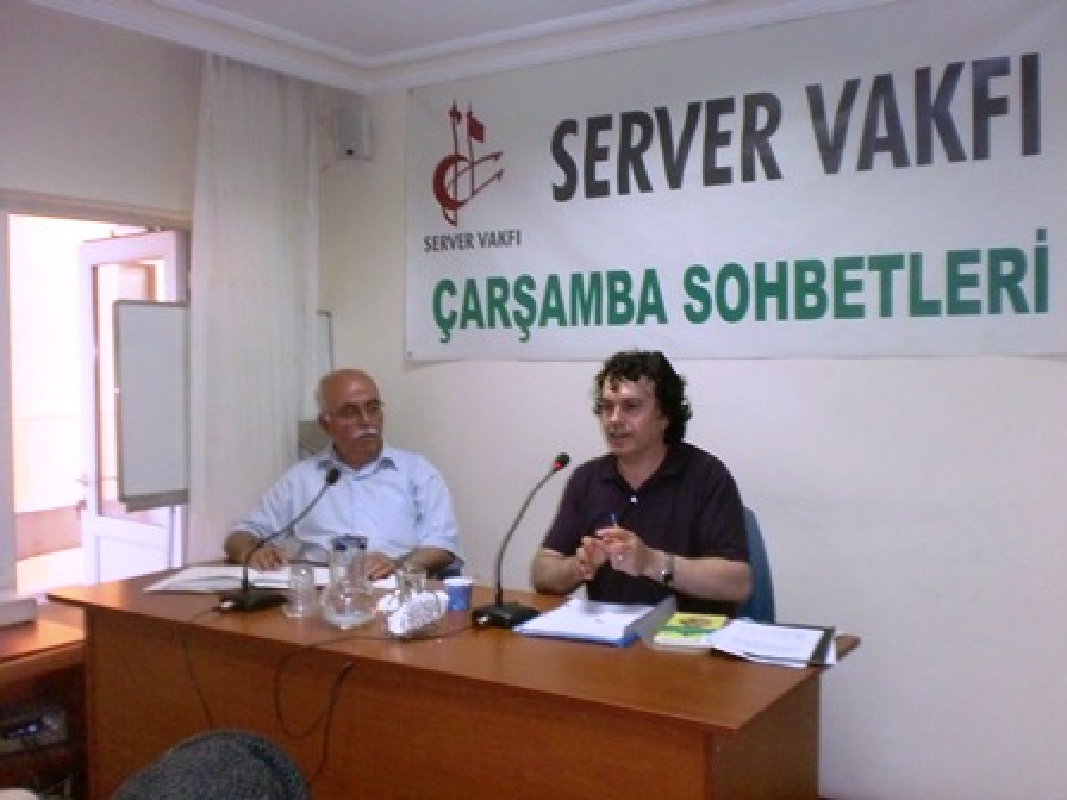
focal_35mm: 35
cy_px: 400
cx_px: 534
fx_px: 1079
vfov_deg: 40.7
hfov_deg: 52.6
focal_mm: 6.3
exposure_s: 1/60
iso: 400
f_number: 3.1
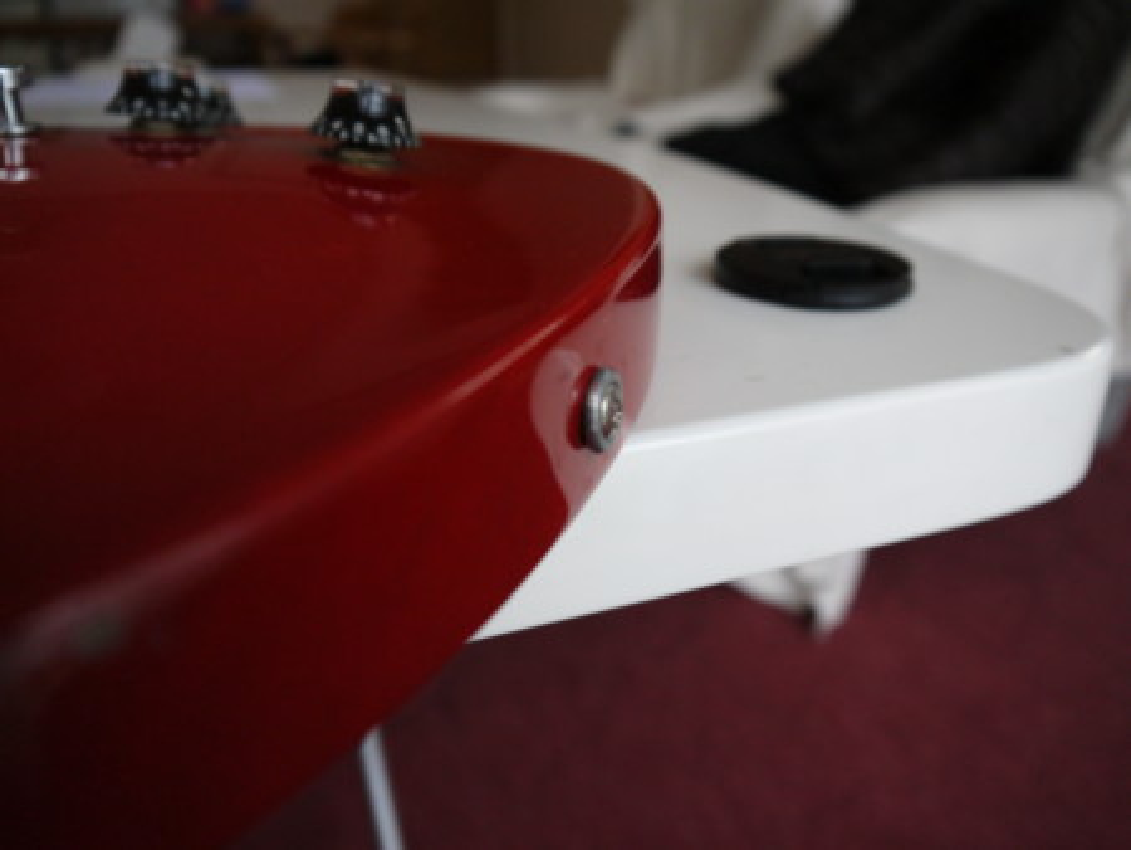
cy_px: 425
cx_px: 566
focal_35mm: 30
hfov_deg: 59.9
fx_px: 981
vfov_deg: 46.8
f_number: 3.6
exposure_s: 1/125
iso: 800
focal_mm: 15
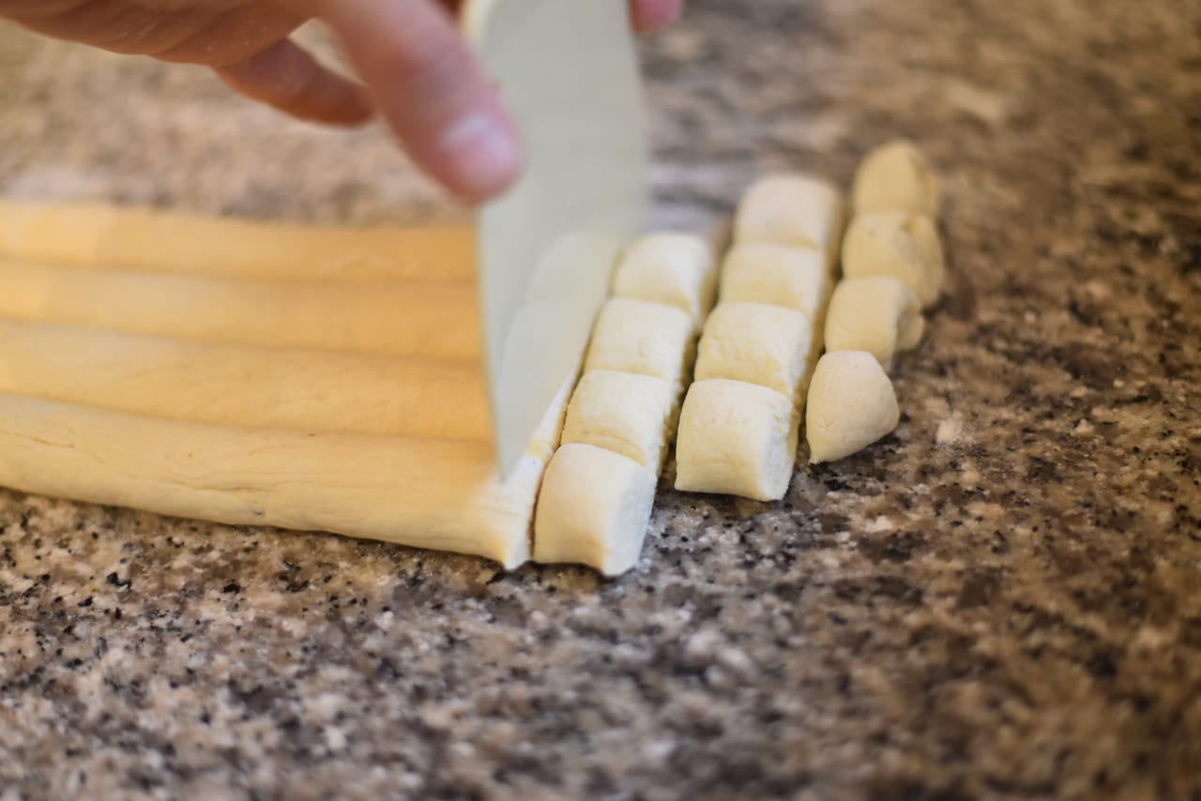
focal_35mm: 50
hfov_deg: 39.6
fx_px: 1668
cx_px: 600
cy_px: 400
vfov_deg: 27.0
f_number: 2
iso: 800
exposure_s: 1/60
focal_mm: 50
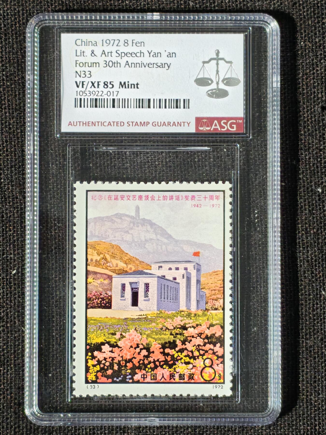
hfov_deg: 13.0
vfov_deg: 17.3
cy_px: 218
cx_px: 163
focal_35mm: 114
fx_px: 1431
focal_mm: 4.94
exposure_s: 1/301
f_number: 1.5
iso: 50
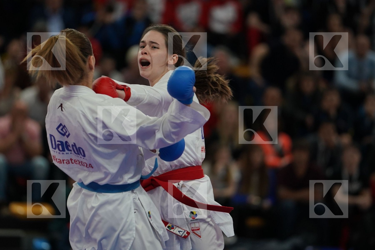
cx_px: 188
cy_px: 125
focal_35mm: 300
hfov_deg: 6.9
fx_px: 3125
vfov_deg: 4.6
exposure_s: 1/1000
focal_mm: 200
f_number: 2.8
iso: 1250
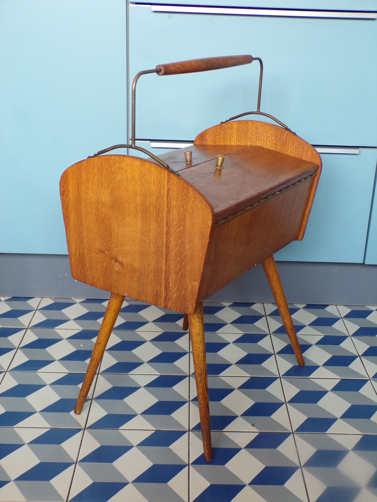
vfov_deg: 44.8
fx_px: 610
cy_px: 251
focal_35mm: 42
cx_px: 188
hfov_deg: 34.3
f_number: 3.4
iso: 200
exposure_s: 1/25
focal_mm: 7.6
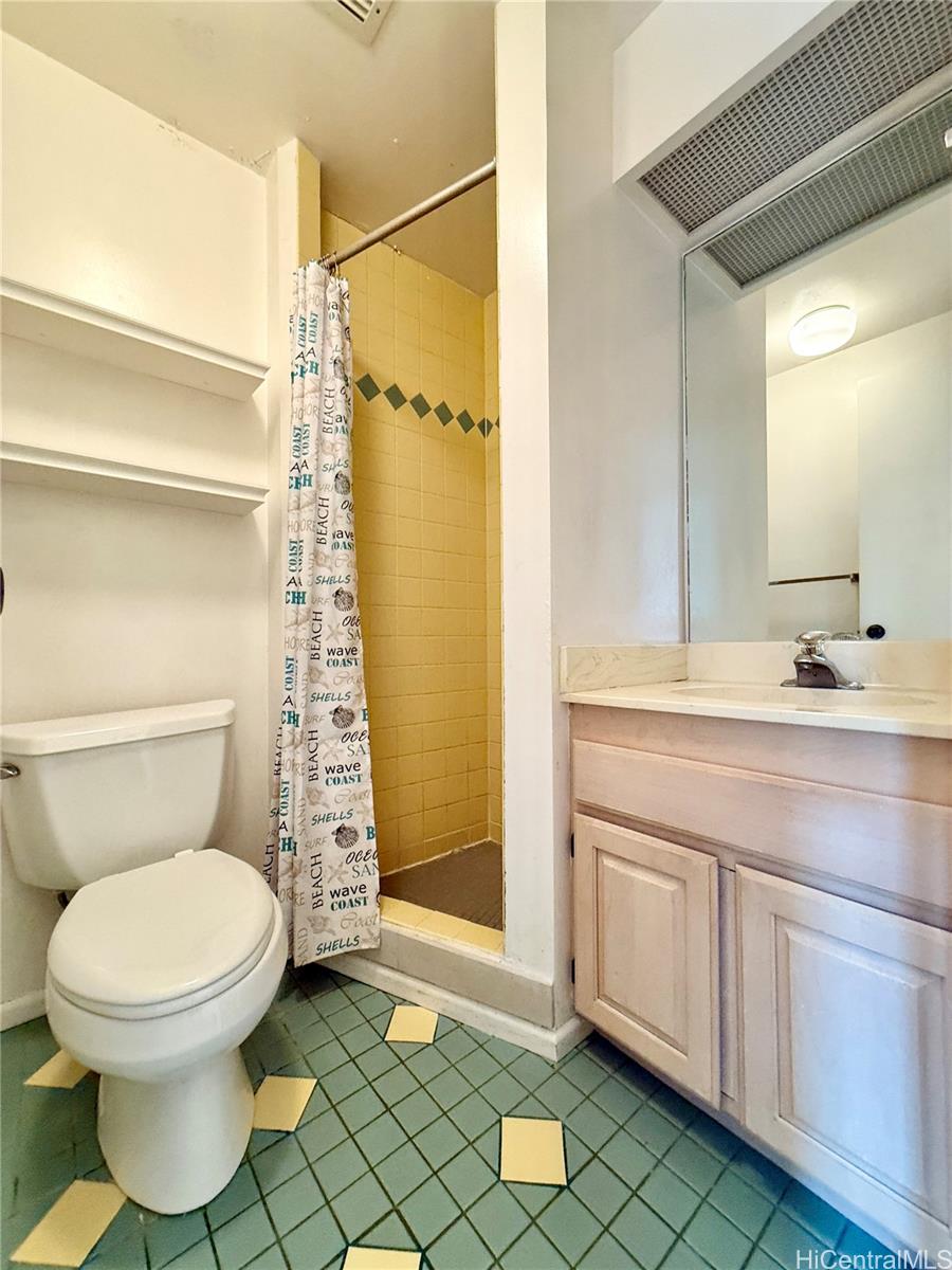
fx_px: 513
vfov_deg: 102.1
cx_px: 476
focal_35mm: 14
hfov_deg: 85.7
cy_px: 635
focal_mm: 2.22
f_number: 2.2
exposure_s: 1/60
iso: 320
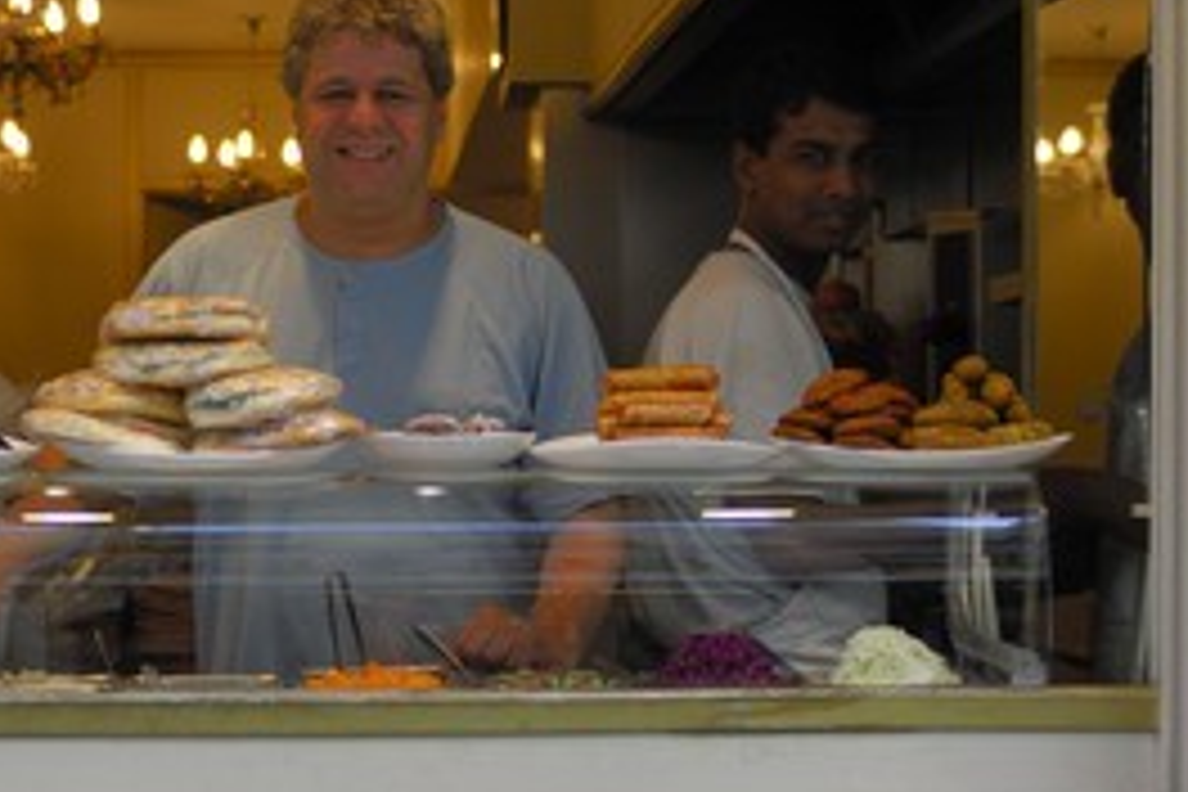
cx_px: 398
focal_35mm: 81
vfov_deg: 16.8
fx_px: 2673
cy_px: 500
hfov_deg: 24.9
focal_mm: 34
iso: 100
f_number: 2.8
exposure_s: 1/125
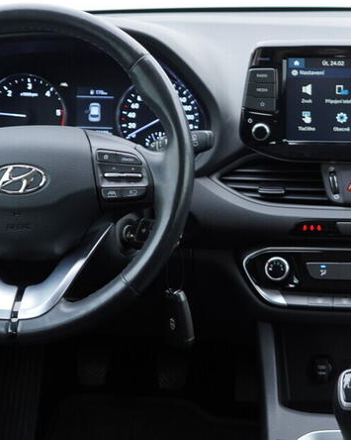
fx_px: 1013
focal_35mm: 78
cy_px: 175
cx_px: 327
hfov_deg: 19.2
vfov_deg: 24.4
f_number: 2.8
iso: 160
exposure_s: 1/40
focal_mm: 24
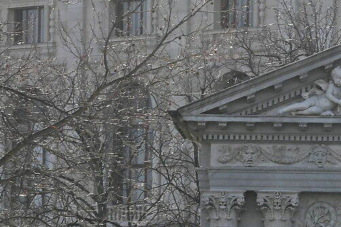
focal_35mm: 476
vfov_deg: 2.9
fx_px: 4510
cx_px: 370
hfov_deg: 4.3
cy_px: 389
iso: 100
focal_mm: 66
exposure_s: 1/125
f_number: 11
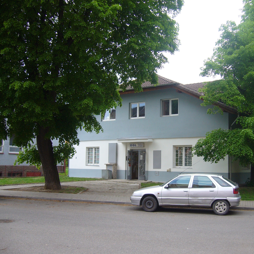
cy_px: 125
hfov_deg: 39.6
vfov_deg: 40.0
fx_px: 349
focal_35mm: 42
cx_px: 165
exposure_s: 1/250
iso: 64
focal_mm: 5.8
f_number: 2.8
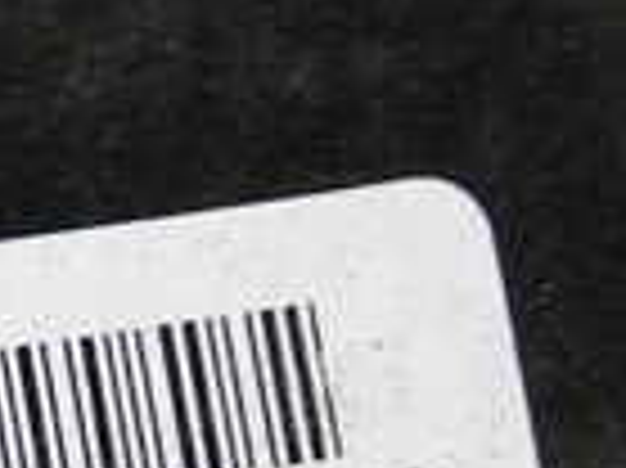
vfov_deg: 8.9
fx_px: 2963
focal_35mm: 164
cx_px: -428
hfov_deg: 11.4
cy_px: 608
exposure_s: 1/100
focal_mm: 6.83
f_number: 2.7
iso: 200
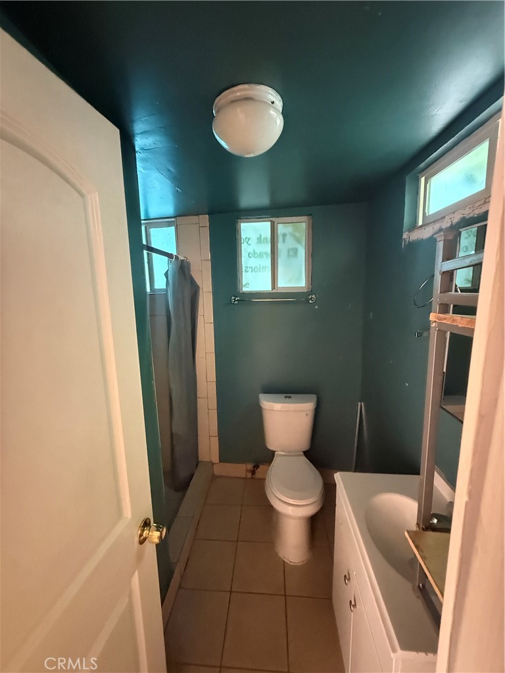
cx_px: 252
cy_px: 336
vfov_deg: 102.1
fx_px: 272
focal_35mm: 14
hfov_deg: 85.7
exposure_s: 1/44
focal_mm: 2.22
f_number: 2.2
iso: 1250
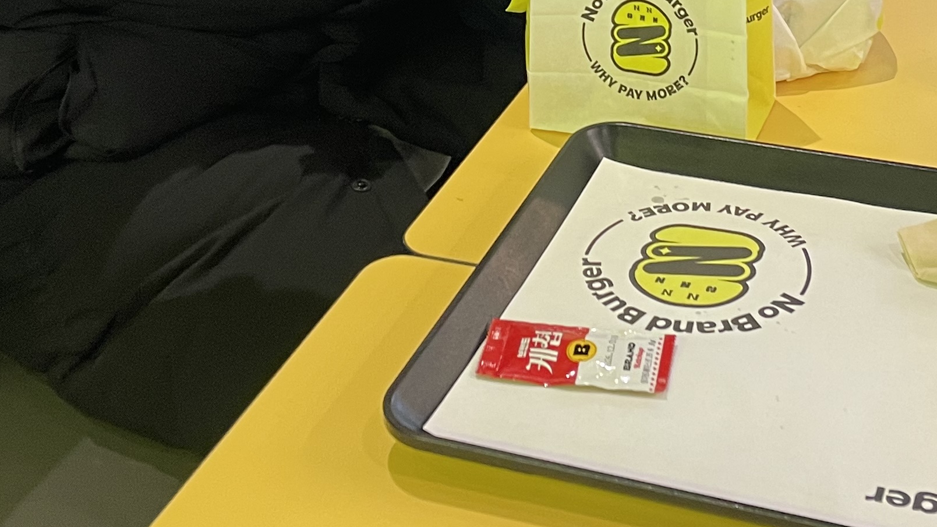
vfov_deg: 16.0
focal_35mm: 71
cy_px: -183
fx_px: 1764
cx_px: 601
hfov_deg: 29.6
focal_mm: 4.2
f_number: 1.6
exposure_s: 1/60
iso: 125
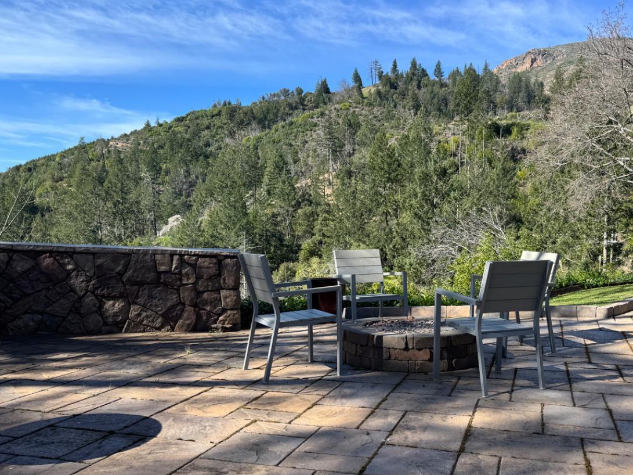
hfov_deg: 54.5
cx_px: 409
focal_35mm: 33
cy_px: 296
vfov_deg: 42.6
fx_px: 603
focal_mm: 6.76
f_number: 1.78
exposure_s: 1/2105
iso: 80
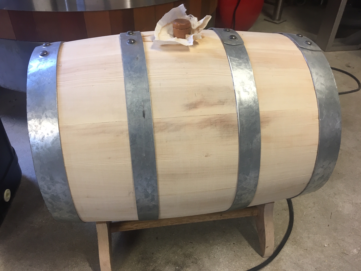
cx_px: 180
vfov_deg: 48.2
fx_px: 302
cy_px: 136
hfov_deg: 61.7
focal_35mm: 29
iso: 100
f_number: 2.2
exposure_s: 1/33
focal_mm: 4.15
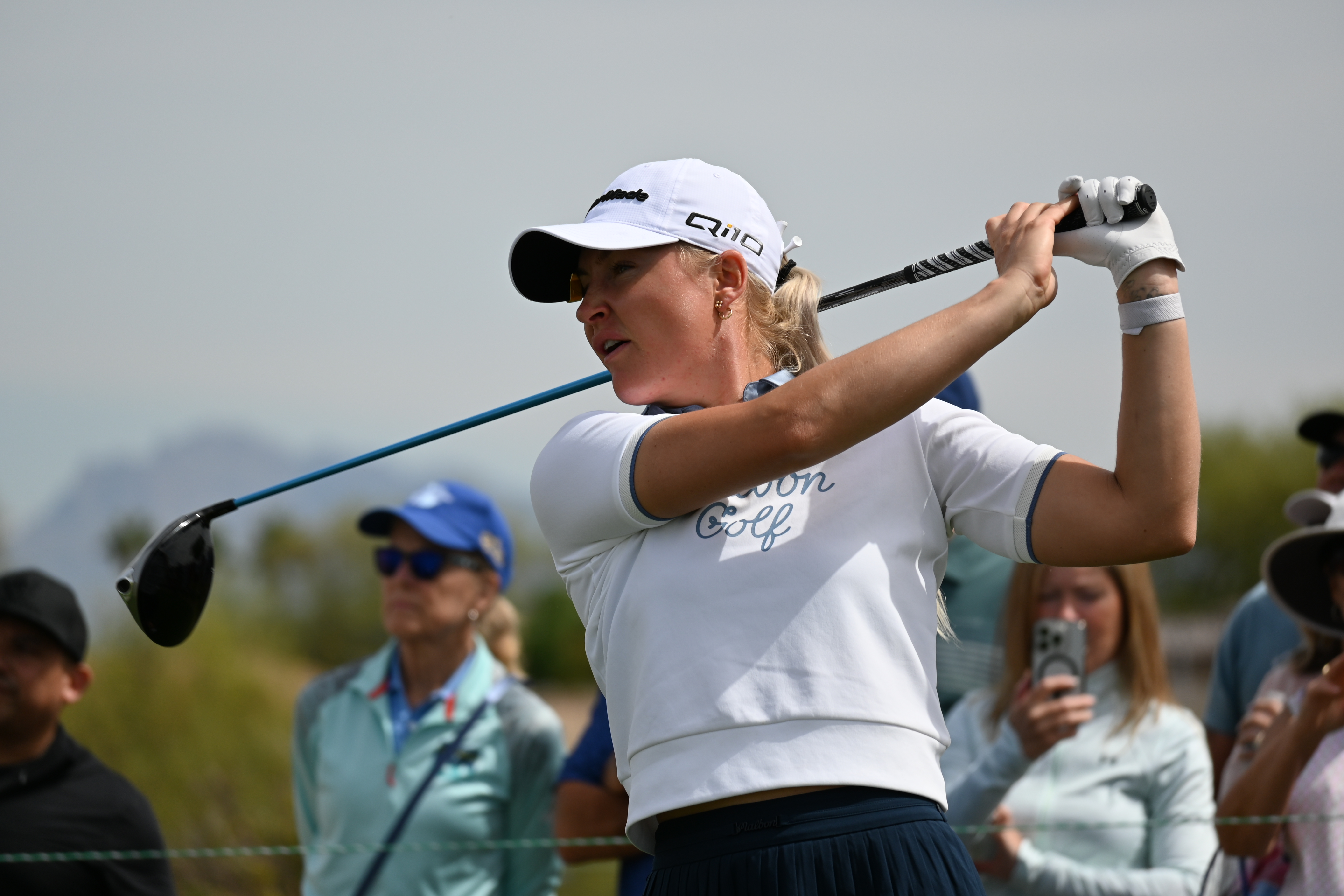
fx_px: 13999
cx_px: 672
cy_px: 448
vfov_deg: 3.7
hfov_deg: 5.5
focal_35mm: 375
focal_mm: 250
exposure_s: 1/800
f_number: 7.1
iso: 100
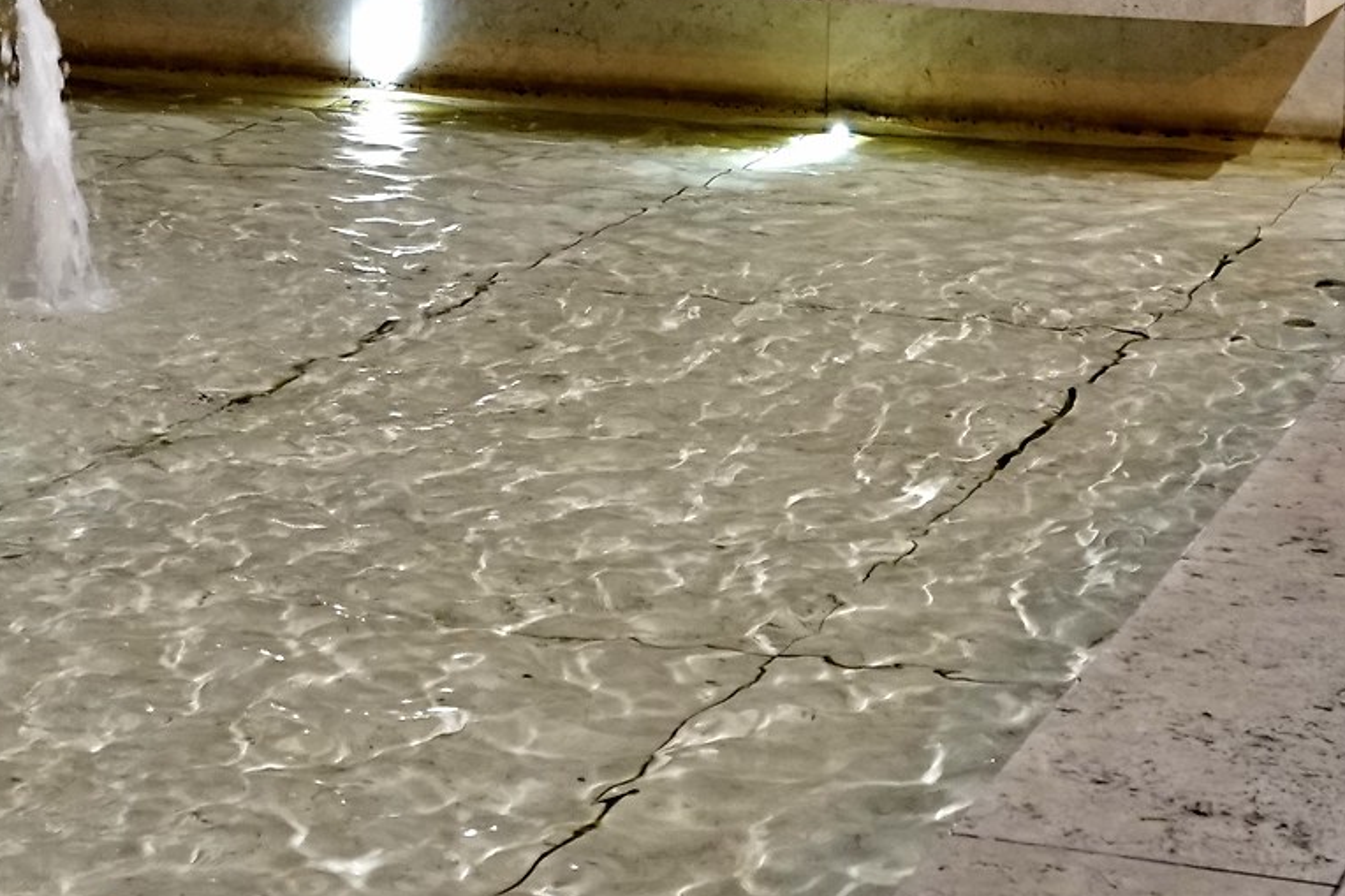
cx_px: 454
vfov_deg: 12.1
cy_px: -278
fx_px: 4109
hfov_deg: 18.5
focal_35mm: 110
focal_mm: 35
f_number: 4
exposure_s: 1/60
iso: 3200
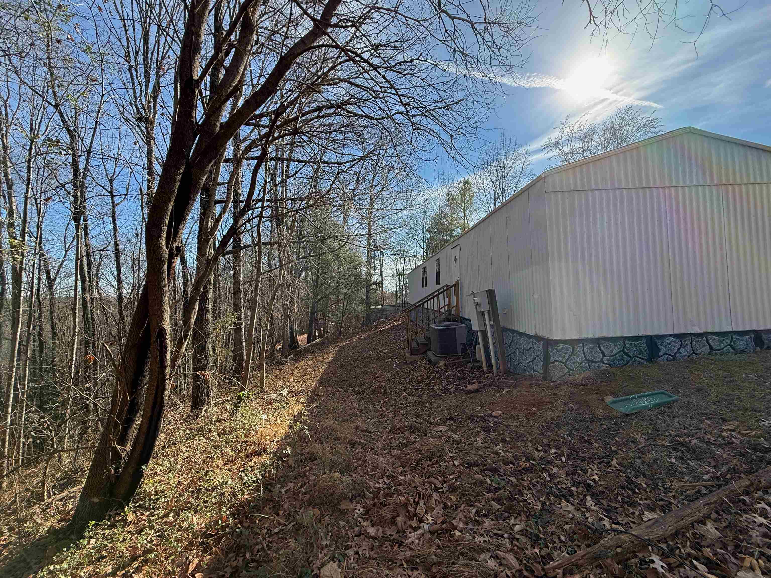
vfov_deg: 85.7
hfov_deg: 102.1
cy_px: 289
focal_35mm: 14
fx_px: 312
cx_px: 386
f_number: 2.2
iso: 64
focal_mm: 2.22
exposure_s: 1/901
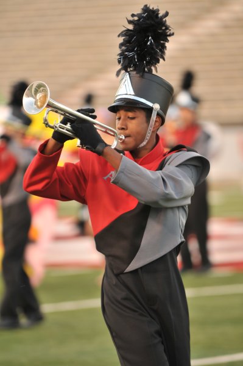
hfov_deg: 4.6
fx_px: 3043
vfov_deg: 6.9
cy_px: 183
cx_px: 122
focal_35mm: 300
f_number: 2.8
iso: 200
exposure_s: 1/125
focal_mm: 200
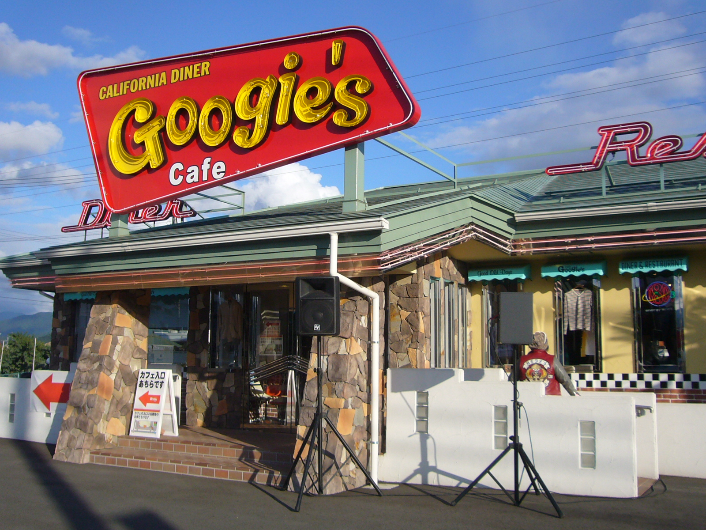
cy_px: 265
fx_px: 734
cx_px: 353
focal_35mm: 36
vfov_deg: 39.7
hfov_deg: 51.4
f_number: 5.6
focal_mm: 4.6
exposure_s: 1/400
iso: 80
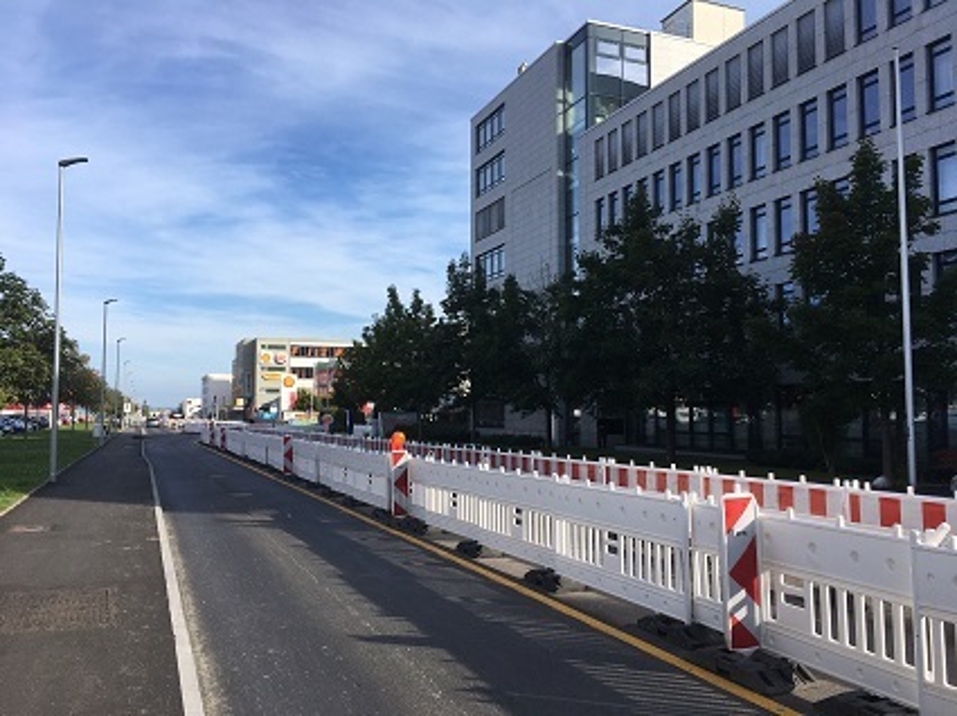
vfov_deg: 48.2
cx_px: 478
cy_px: 358
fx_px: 801
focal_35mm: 29
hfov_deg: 61.7
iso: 25
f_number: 2.2
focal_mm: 4.15
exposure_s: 1/1304
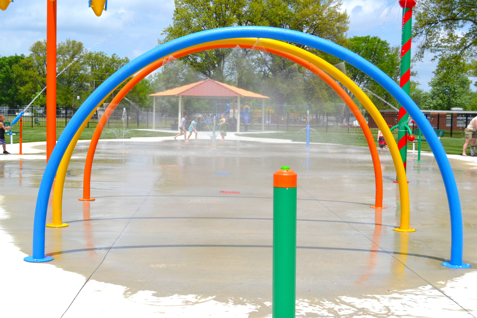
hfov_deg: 41.1
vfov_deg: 28.1
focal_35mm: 48
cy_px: 159
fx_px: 636
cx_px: 238
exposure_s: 1/2000
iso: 400
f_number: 7.1
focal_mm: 32
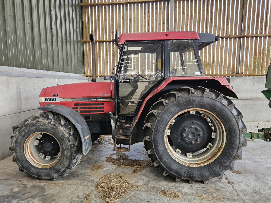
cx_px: 136
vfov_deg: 58.9
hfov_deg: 73.9
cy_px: 102
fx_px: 180
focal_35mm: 23
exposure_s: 1/190
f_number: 1.8
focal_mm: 5.4
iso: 200
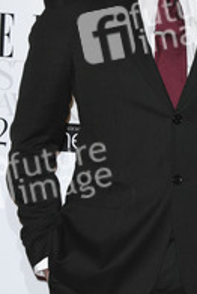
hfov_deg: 5.6
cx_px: 199
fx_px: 2007
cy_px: 104
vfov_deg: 8.4
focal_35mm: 245
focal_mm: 80
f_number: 5
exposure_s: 1/200
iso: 320
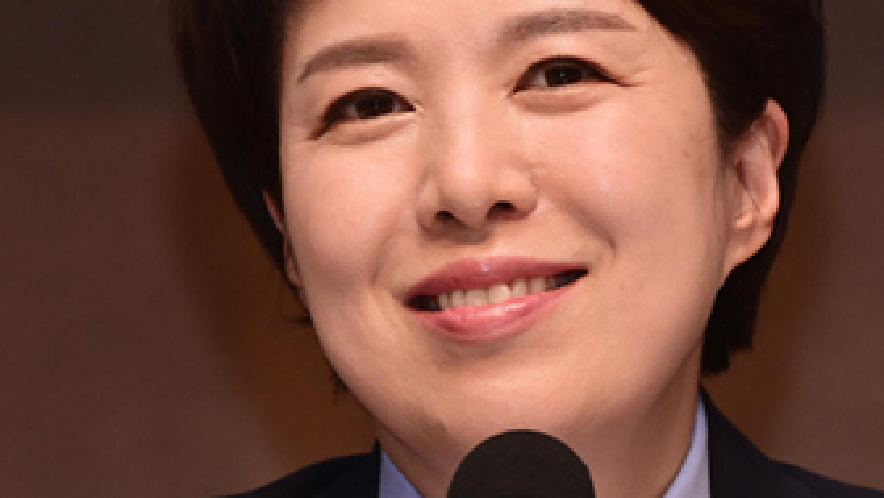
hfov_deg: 3.3
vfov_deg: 1.8
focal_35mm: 659
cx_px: 534
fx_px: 15447
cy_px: 233
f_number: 5.6
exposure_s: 1/250
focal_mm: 330
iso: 1600
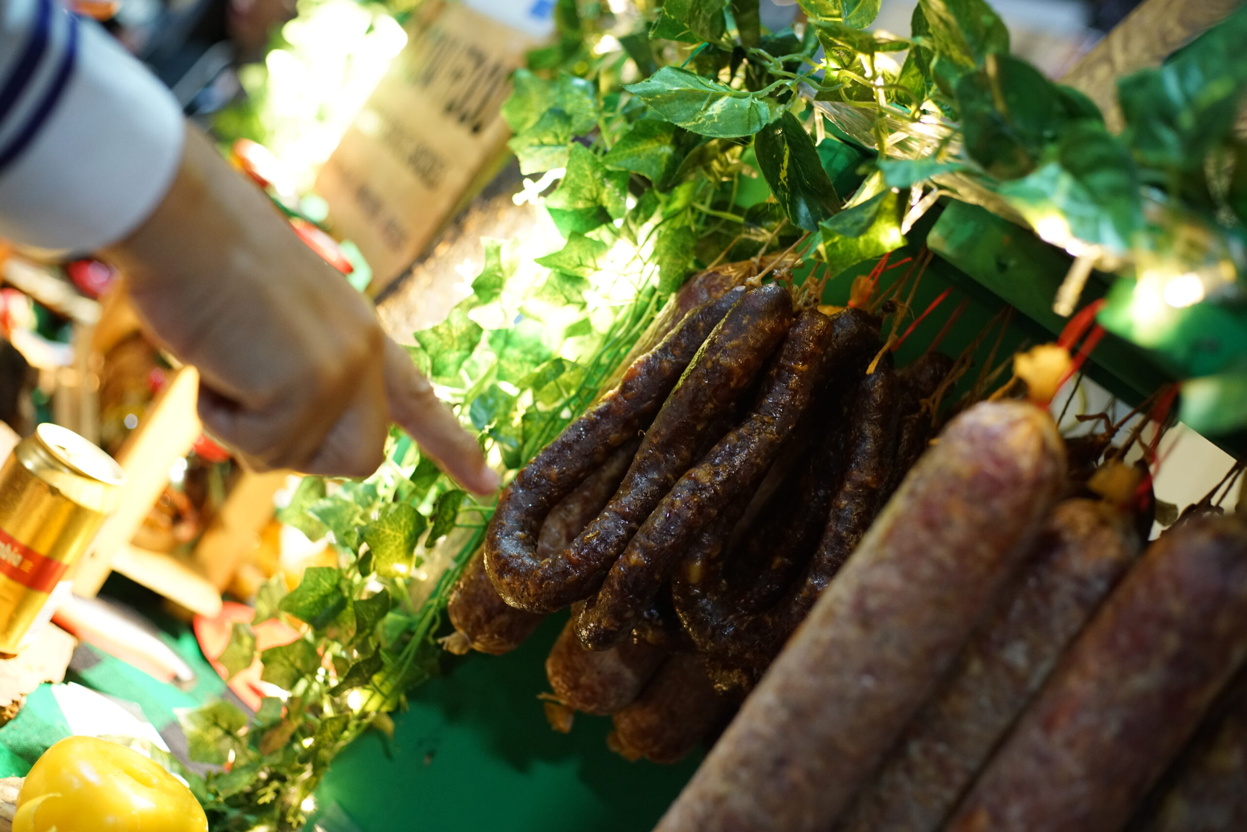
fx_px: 1732
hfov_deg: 39.6
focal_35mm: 50
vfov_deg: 27.0
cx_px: 624
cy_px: 416
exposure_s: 1/60
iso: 2500
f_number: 2.2
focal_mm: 50
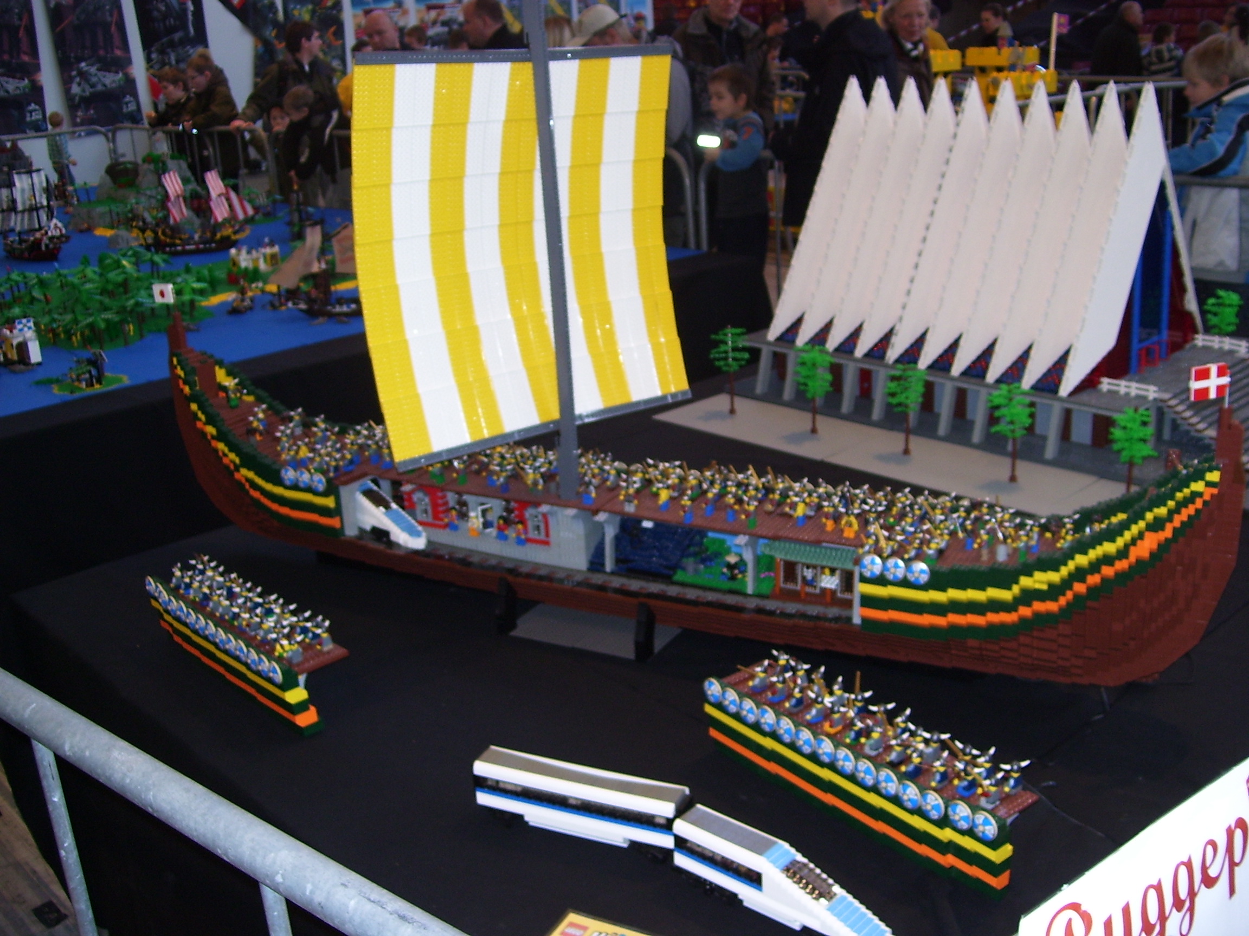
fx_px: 1299
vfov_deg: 39.7
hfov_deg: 51.4
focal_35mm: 36
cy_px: 468
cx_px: 624
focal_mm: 6
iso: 80
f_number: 2.7
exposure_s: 1/60
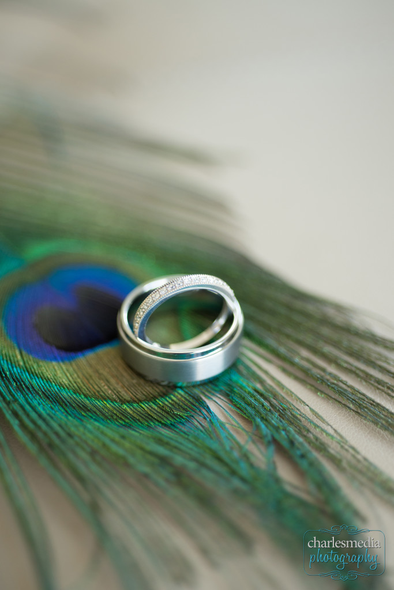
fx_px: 985
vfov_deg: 33.4
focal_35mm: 60
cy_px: 295
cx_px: 197
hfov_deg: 22.6
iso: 800
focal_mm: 60
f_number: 3.5
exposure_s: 1/200
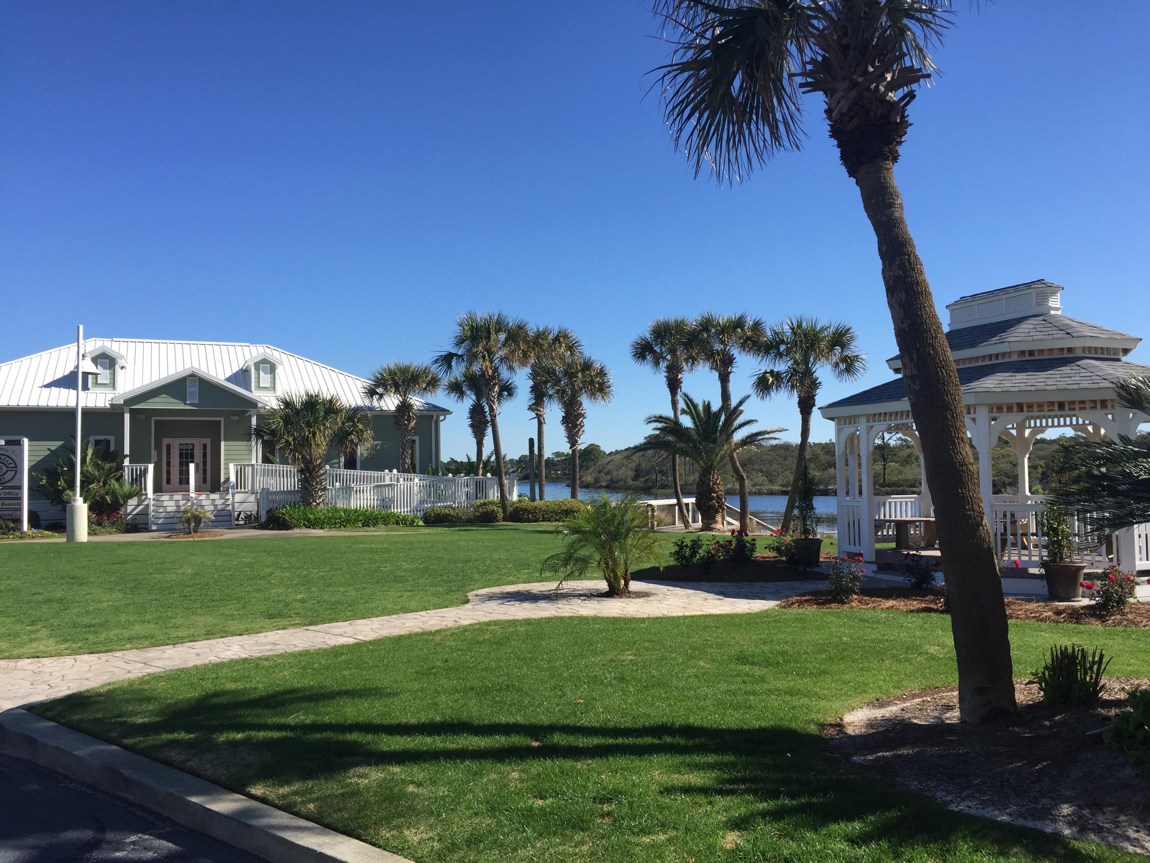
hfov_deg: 61.7
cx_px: 575
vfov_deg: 48.2
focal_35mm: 29
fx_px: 963
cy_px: 432
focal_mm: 4.15
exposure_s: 1/1582
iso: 32
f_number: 2.2
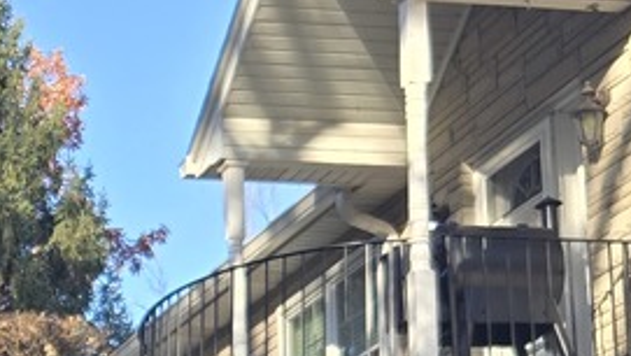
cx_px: -279
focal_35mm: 133
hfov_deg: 15.1
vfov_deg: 8.9
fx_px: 2227
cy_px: 547
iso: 25
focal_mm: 5.4
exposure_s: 1/423
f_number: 1.8
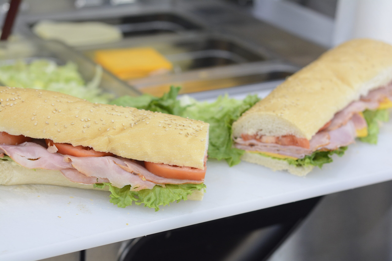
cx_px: 196
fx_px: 817
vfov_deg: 18.2
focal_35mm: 75
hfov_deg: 27.0
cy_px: 130
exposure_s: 1/60
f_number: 3.5
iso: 1000
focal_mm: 50
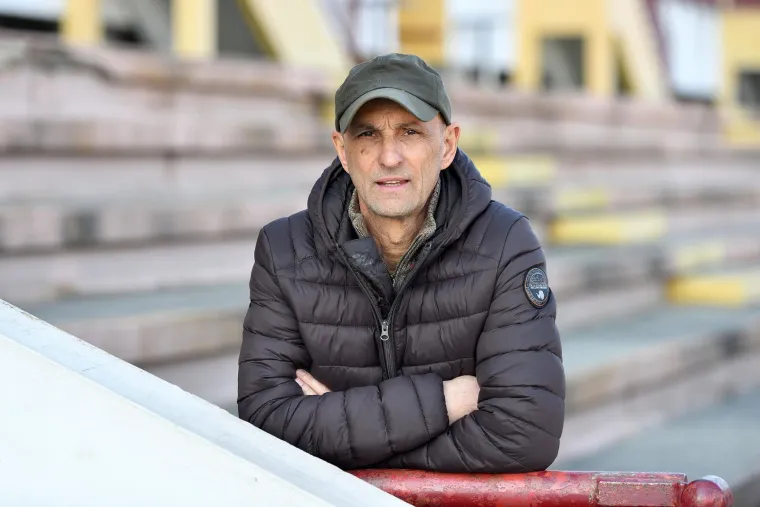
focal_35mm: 122
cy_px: 254
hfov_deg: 16.8
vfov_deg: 11.2
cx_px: 380
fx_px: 2576
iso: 80
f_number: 4
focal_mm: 122
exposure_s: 1/250
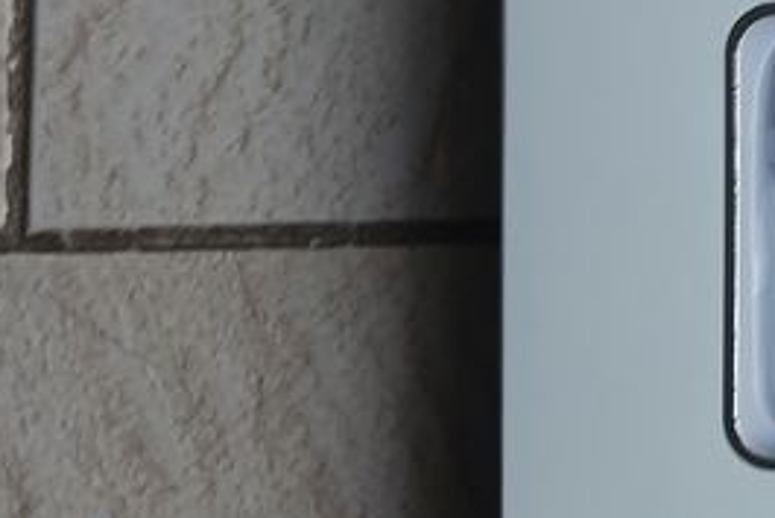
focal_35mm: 106
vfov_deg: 12.7
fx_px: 2283
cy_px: -79
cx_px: 1304
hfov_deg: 16.7
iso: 80
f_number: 1.8
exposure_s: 1/50
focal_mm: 4
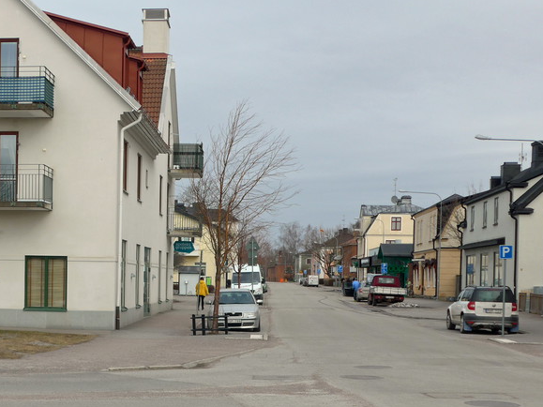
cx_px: 128
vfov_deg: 21.3
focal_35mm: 68
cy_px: 329
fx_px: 1066
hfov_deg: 28.1
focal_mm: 8.4
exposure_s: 1/1300
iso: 80
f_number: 2.8
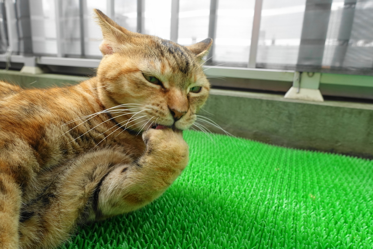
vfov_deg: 53.1
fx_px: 249
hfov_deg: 73.7
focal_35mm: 24
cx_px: 186
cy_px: 124
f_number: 4
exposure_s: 1/250
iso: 200
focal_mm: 8.8
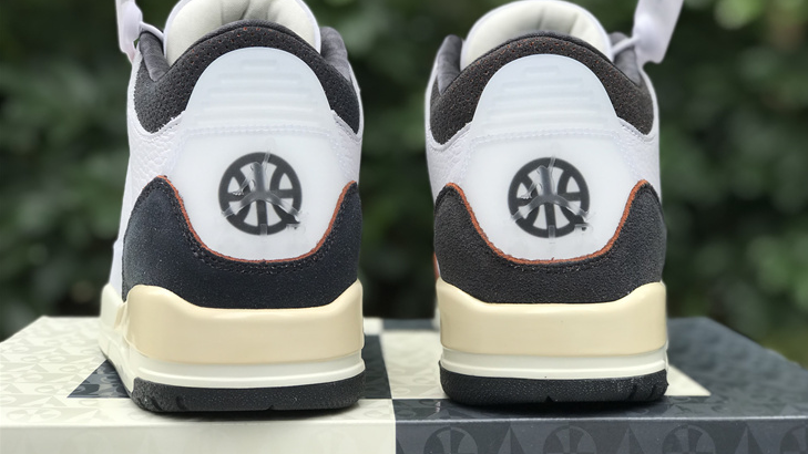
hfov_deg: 33.3
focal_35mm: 63
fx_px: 1350
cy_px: 187
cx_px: 409
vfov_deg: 19.1
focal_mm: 6.6
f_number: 2.8
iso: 20
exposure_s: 1/220
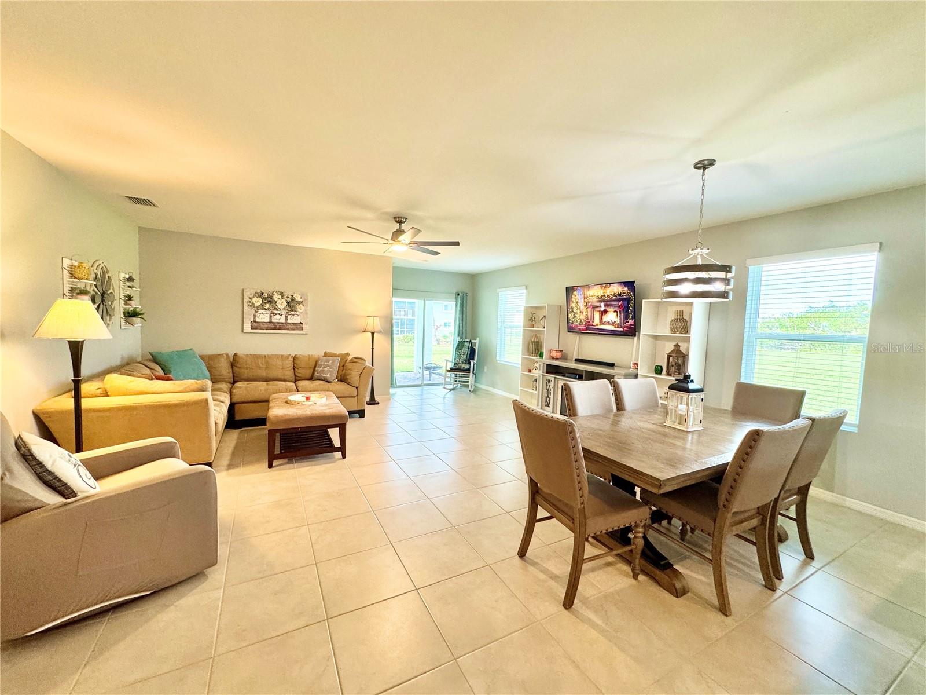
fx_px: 375
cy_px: 348
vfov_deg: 85.7
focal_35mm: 14
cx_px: 463
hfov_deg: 102.1
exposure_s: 1/60
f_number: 2.2
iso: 200
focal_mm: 2.22
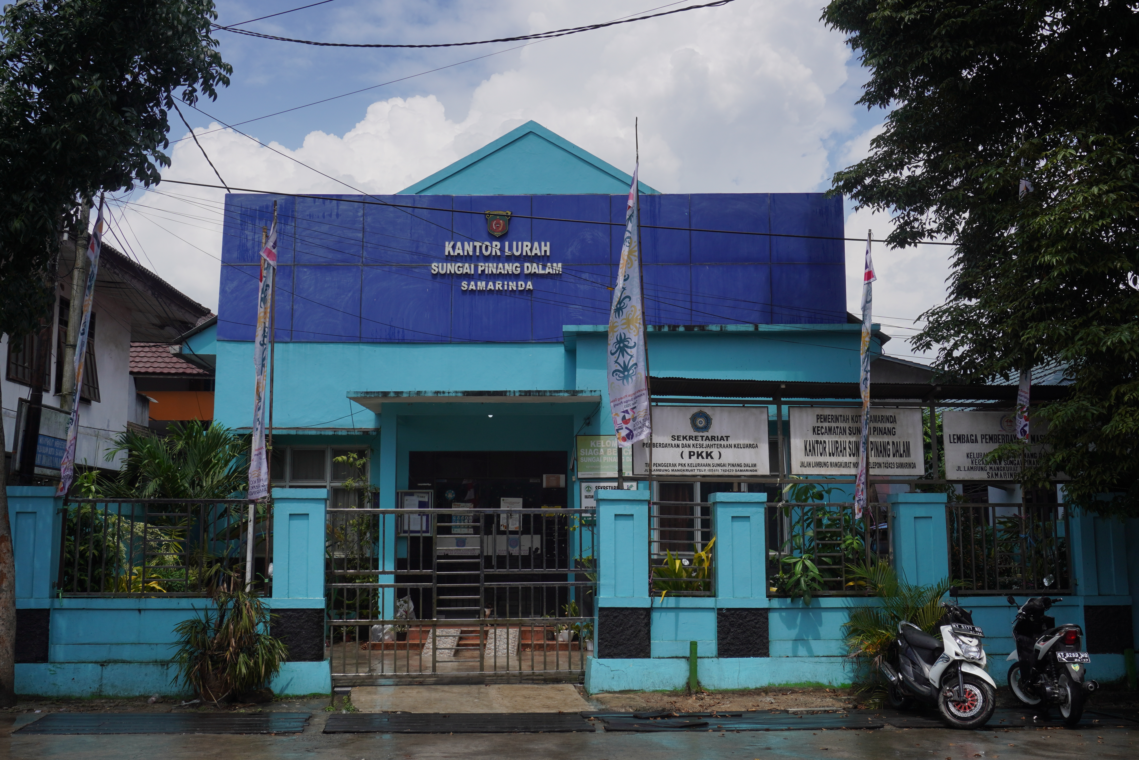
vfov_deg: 34.2
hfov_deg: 49.6
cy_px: 380
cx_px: 570
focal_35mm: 39
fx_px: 1234
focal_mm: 26
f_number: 13
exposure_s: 1/320
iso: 100
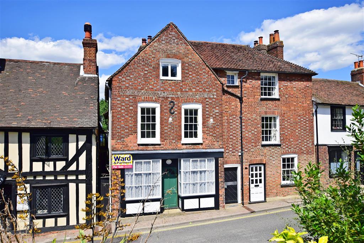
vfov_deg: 50.5
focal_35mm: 26
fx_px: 258
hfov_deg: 70.4
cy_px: 122
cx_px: 182
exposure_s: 1/1000
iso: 200
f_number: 7.1
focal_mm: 17
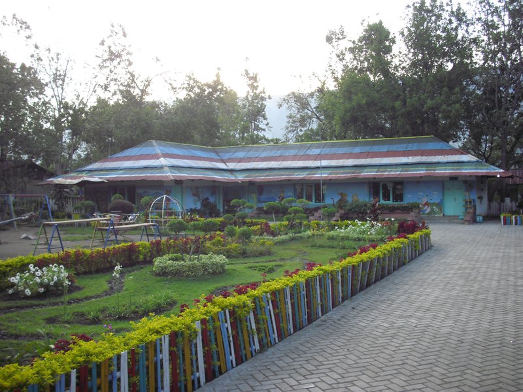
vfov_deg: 37.7
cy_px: 196
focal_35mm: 38
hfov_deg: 49.0
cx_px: 262
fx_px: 574
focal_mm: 6.2
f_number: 2.8
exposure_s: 1/60
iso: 100
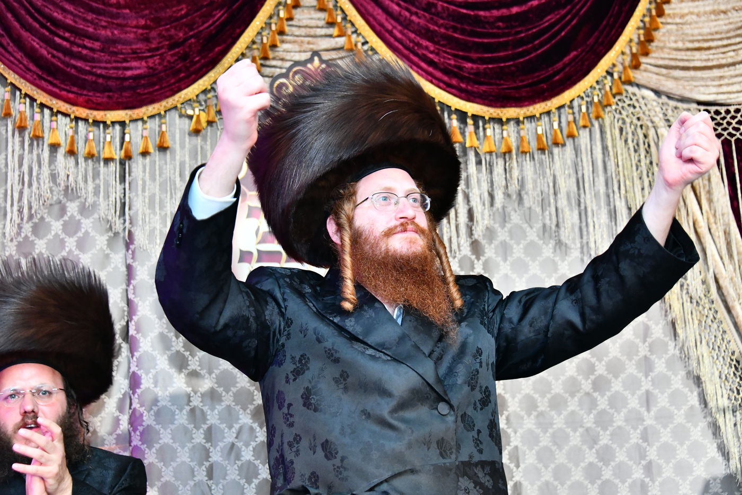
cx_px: 371
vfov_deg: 20.0
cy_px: 248
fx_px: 1401
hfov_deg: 29.7
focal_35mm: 68
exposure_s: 1/160
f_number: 5
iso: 4000
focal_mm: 68
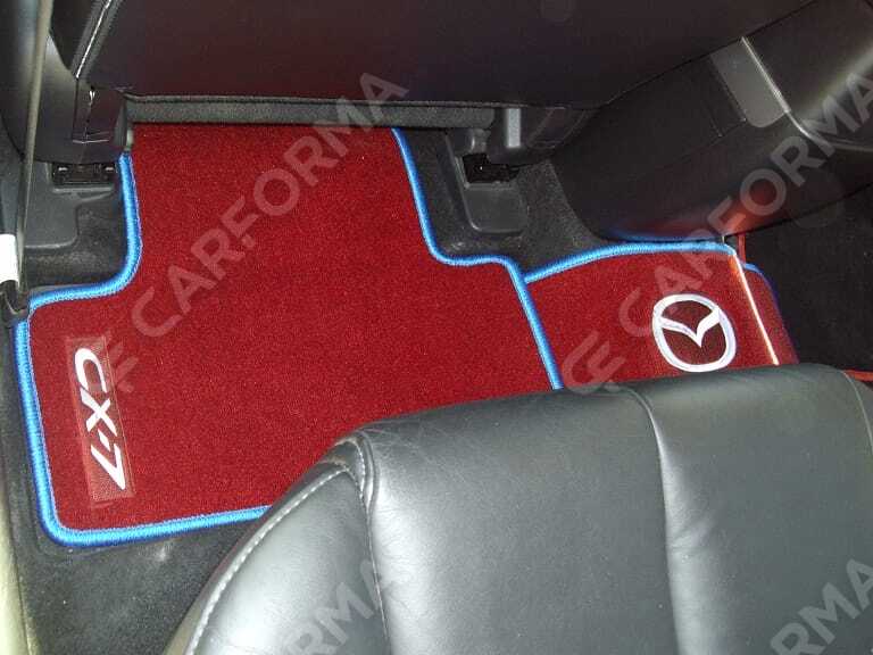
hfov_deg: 51.4
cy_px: 328
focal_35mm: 36
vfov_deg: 39.7
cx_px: 436
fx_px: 908
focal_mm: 6
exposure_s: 1/50
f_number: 2.7
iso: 160
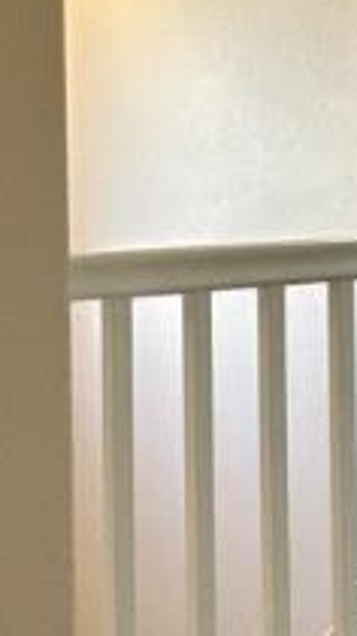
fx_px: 1836
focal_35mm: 109
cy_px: 183
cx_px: 808
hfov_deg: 10.0
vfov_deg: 19.5
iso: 200
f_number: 2.2
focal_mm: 2.22
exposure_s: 1/120
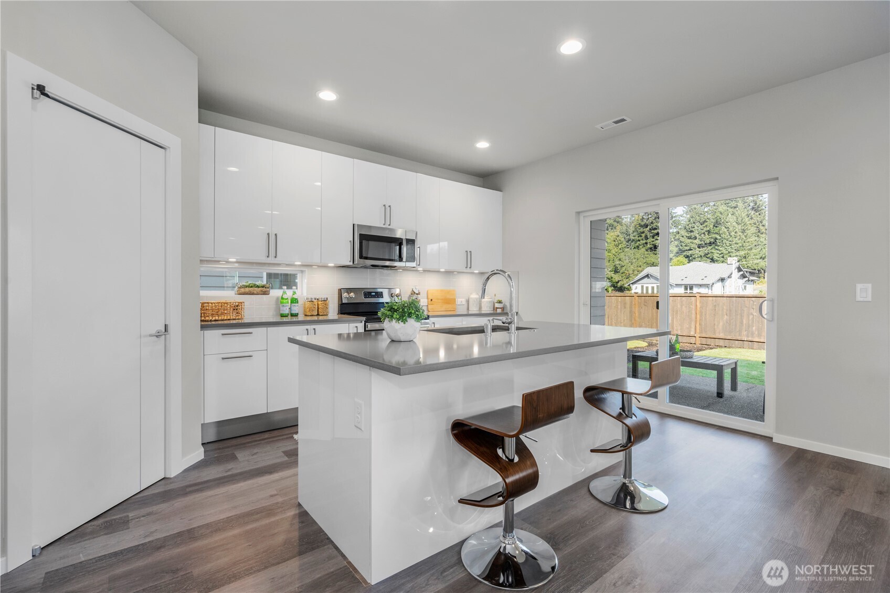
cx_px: 445
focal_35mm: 16
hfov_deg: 96.7
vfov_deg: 73.7
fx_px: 395
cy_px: 296
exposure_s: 1/20
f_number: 9
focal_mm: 16
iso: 800
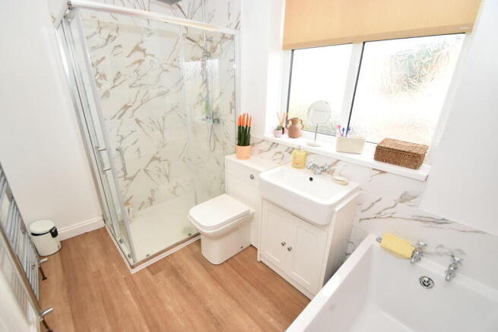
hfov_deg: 100.4
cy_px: 166
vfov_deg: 77.4
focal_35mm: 15
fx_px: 208
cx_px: 249
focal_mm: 10
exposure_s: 1/125
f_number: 5.6
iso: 720
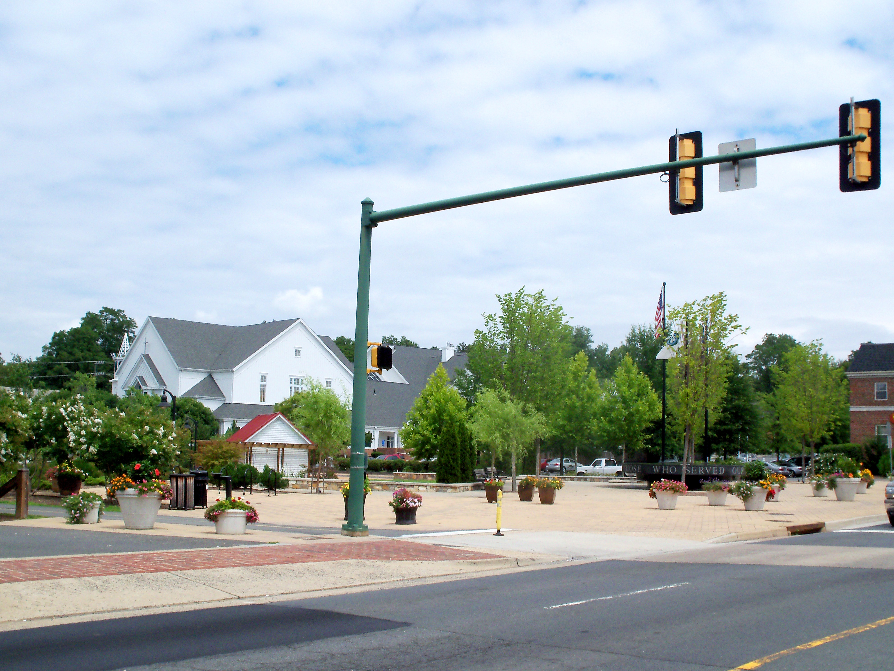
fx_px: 1033
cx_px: 447
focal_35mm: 40
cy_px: 336
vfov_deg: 36.0
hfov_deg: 46.8
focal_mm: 7.2
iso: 80
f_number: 5.6
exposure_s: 1/640
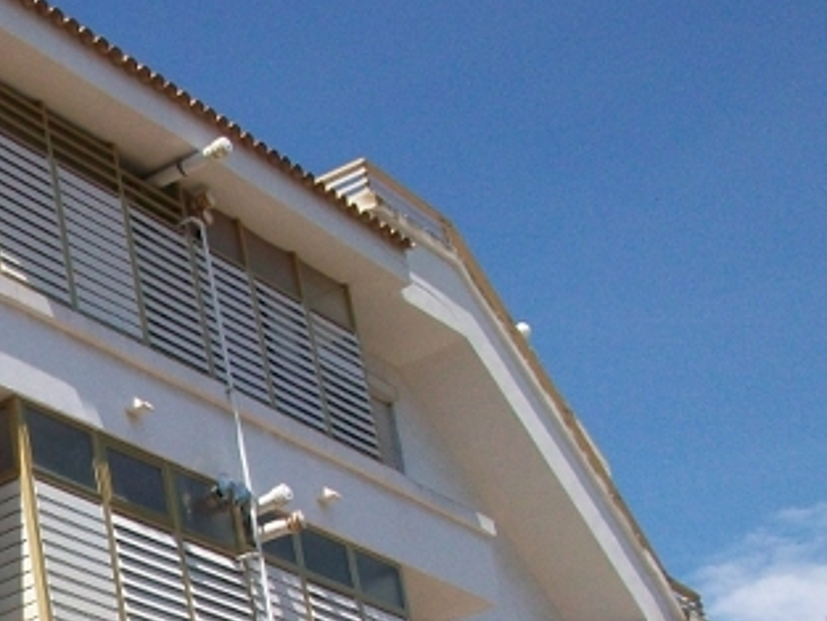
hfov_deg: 20.0
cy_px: 725
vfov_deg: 15.5
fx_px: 2199
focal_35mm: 92
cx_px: -172
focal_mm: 5.7
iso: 64
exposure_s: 1/400
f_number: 5.5
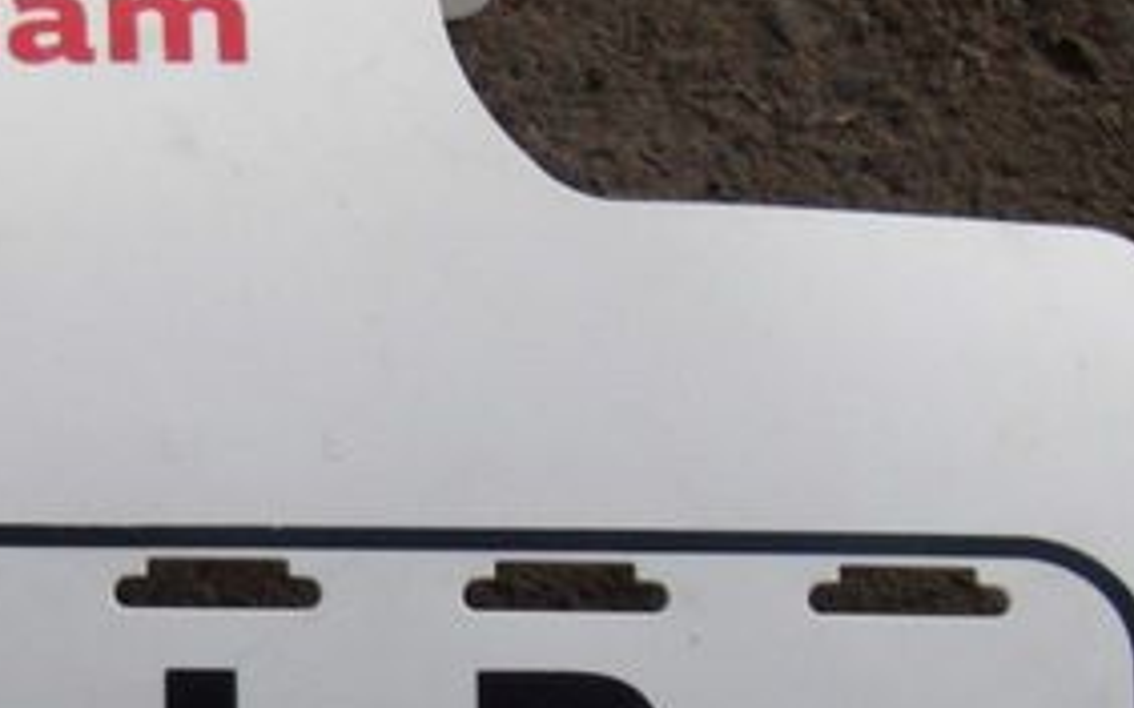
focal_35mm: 196
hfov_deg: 10.6
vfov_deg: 6.7
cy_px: 535
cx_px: 48
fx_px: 6055
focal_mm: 15.6
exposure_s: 1/44
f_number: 5.6
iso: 197
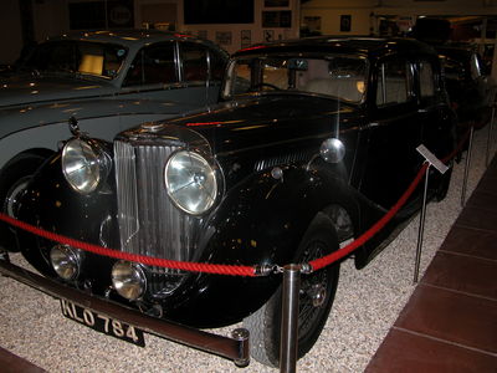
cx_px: 248
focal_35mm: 35
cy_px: 186
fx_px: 503
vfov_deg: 40.7
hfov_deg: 52.6
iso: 100
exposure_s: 1/60
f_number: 2.8
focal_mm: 8.9
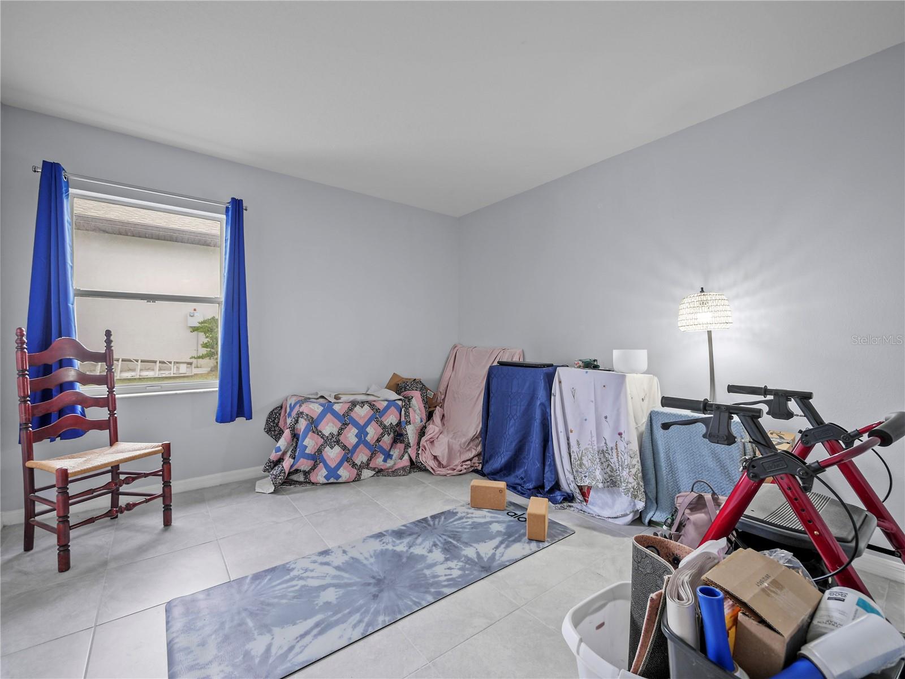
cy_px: 340
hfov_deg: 102.1
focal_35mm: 14
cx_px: 452
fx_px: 366
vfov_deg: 85.7
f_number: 4
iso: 400
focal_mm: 7
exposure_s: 1/20
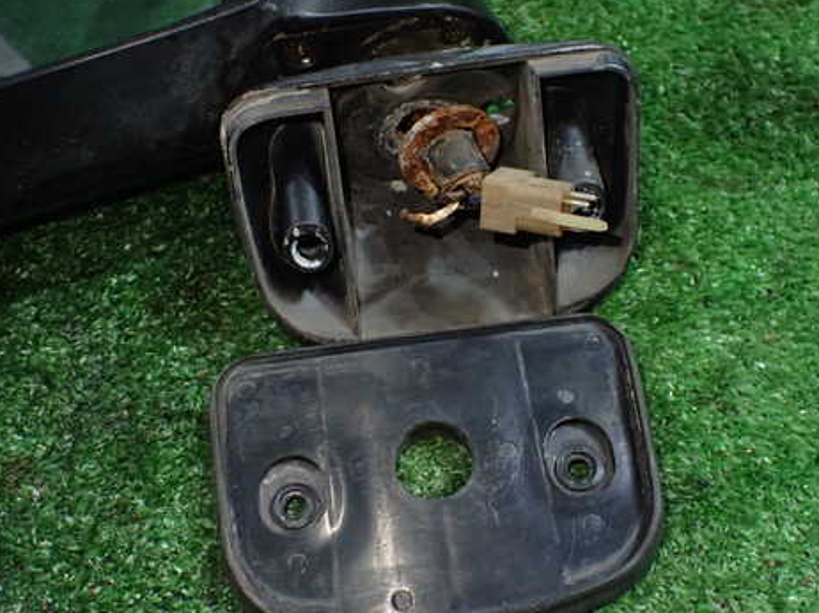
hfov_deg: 47.9
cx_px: 408
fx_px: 922
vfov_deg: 36.8
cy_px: 317
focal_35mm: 39
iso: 800
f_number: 2.3
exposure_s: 1/125
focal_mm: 5.4
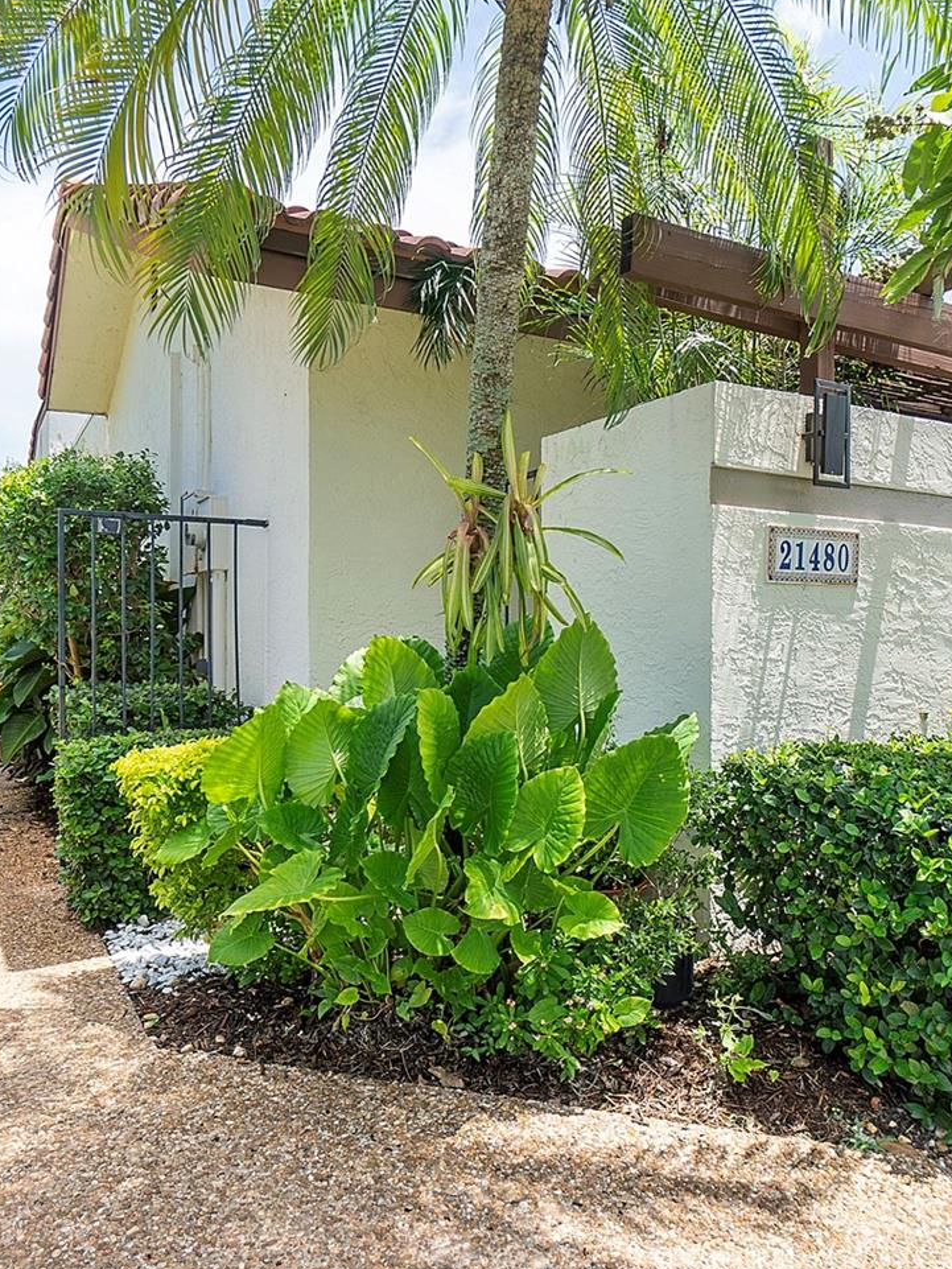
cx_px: 519
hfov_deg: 56.7
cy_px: 648
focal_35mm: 24
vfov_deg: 71.6
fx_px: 880
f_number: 8
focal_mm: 10
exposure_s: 1/640
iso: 200
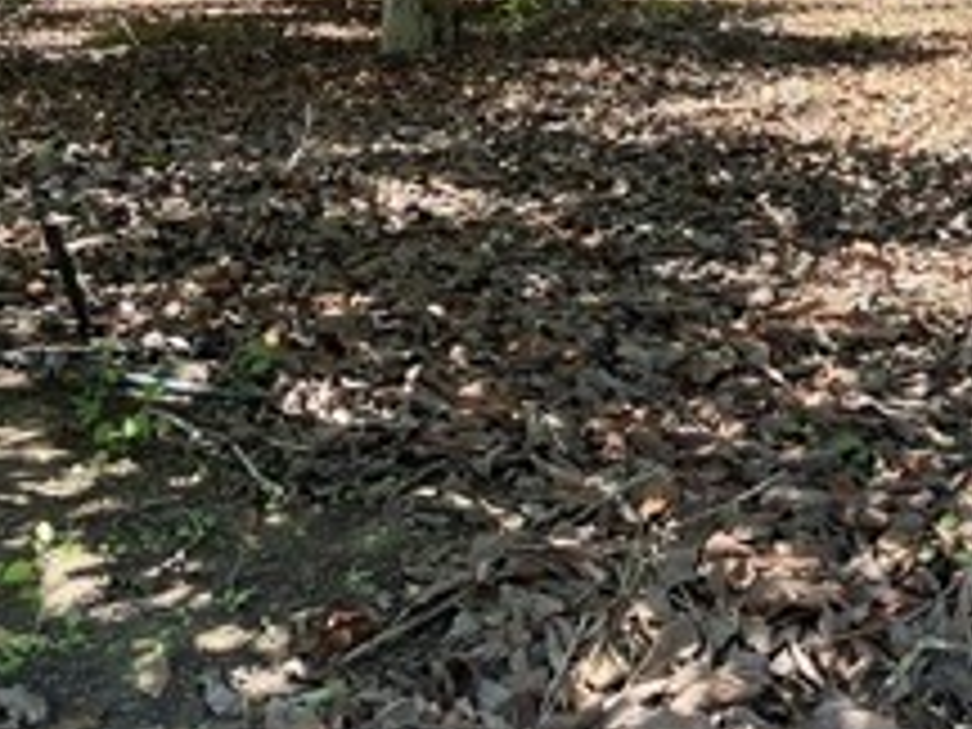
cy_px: 225
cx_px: 1125
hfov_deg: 23.4
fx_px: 2162
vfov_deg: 19.1
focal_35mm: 77
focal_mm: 4.2
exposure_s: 1/450
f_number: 1.6
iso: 32
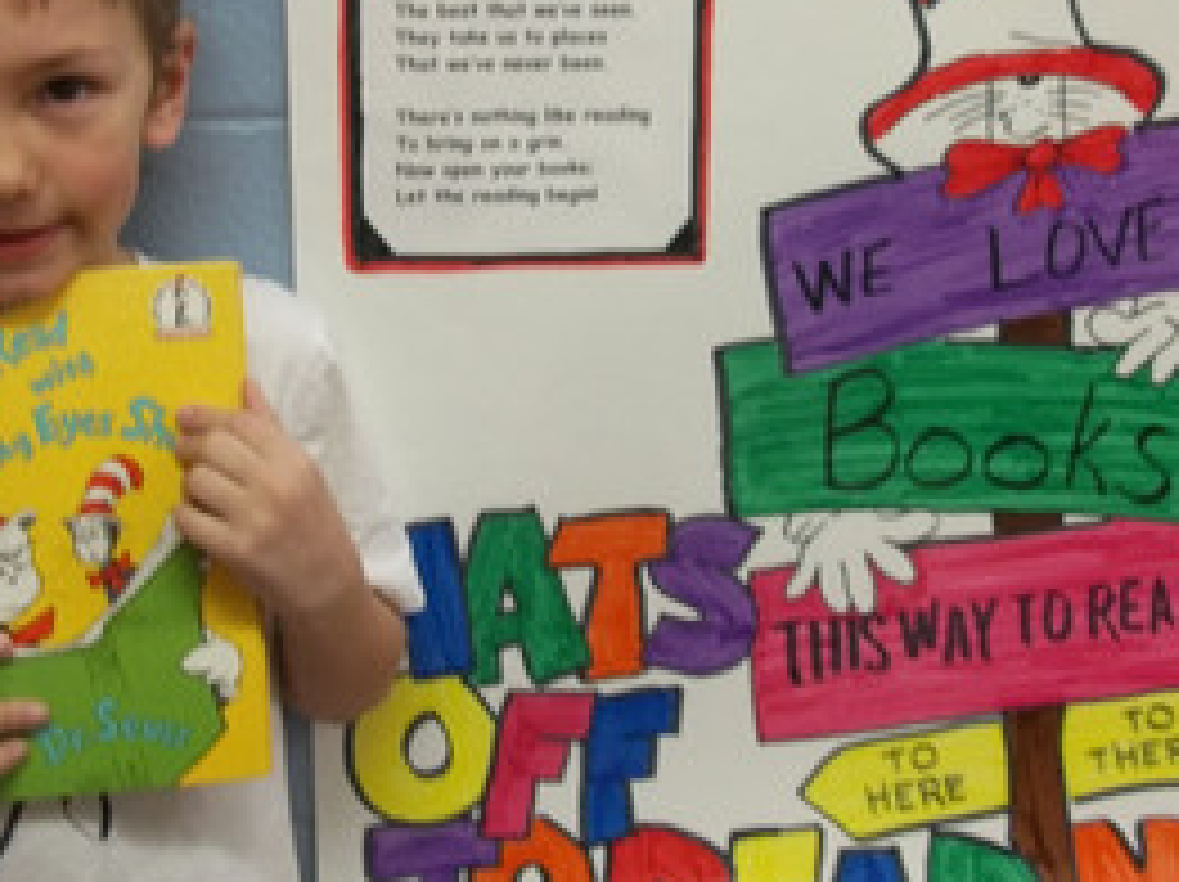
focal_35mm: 55
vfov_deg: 26.3
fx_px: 1872
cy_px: 252
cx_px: 518
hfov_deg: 34.9
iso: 160
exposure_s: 1/20
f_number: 3.1
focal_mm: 6.5
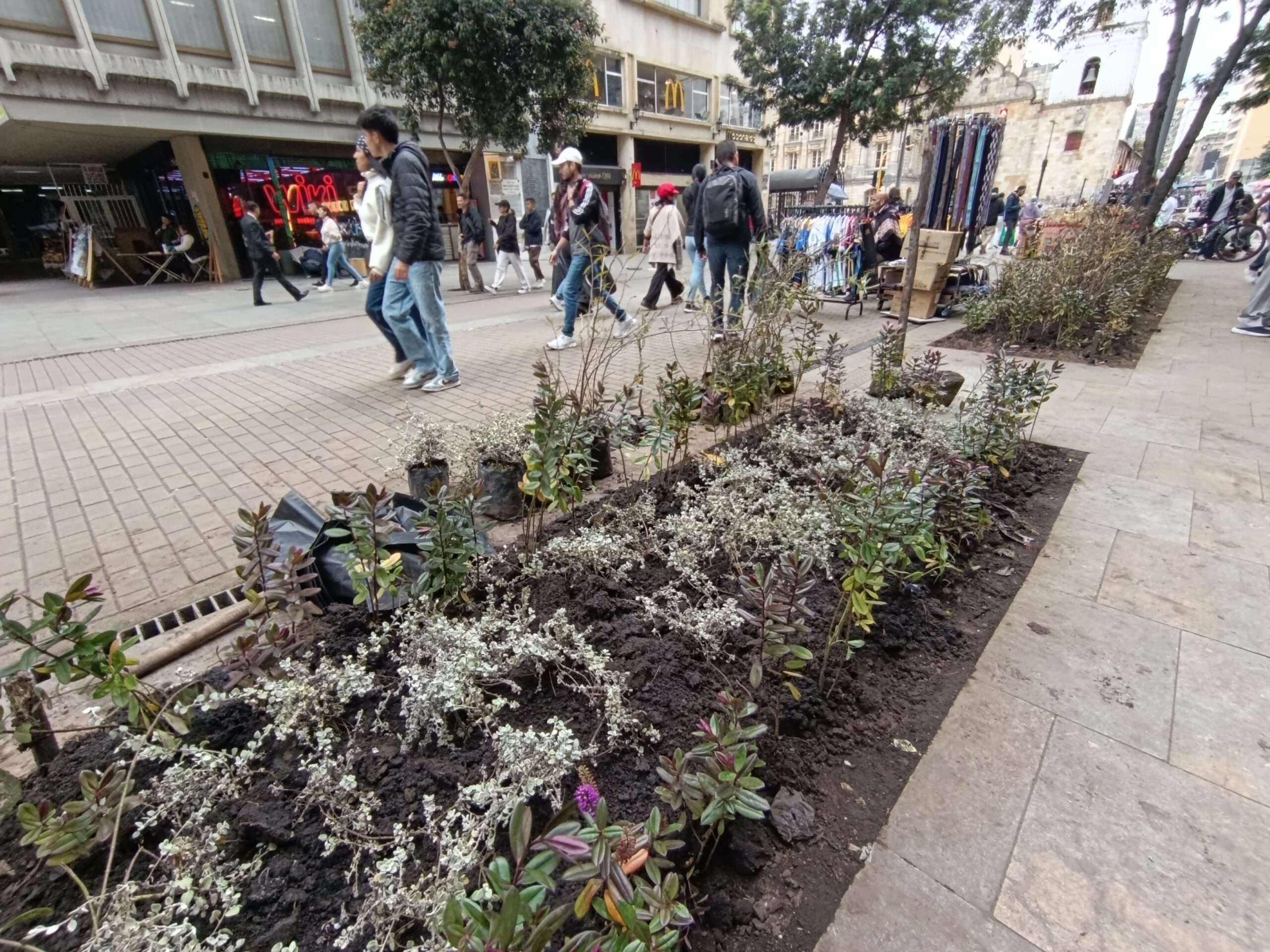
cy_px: 476
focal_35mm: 16
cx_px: 635
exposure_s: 1/120
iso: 125
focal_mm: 1.65
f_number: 2.2
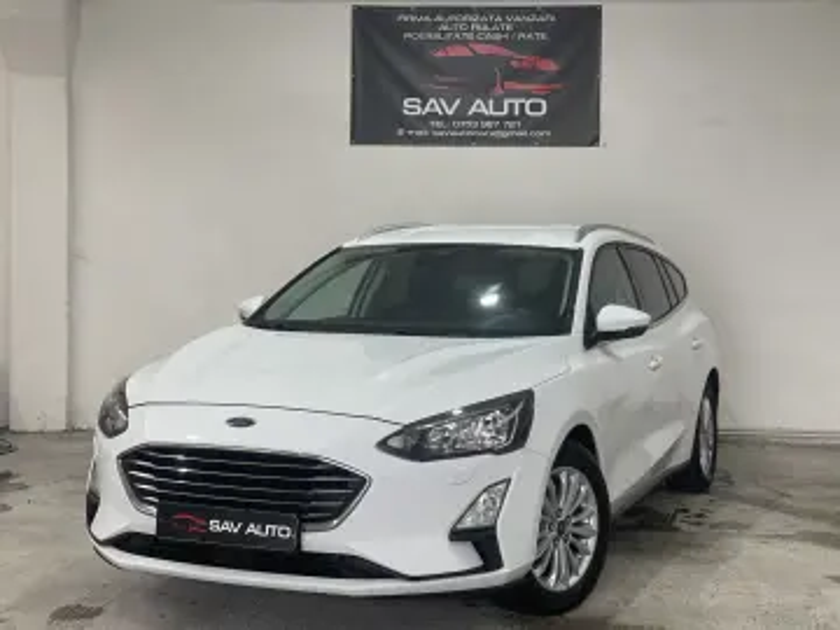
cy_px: 315
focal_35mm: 52
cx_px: 420
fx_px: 1262
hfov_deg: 36.8
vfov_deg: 28.0
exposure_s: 1/100
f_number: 2
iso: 100
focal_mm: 6
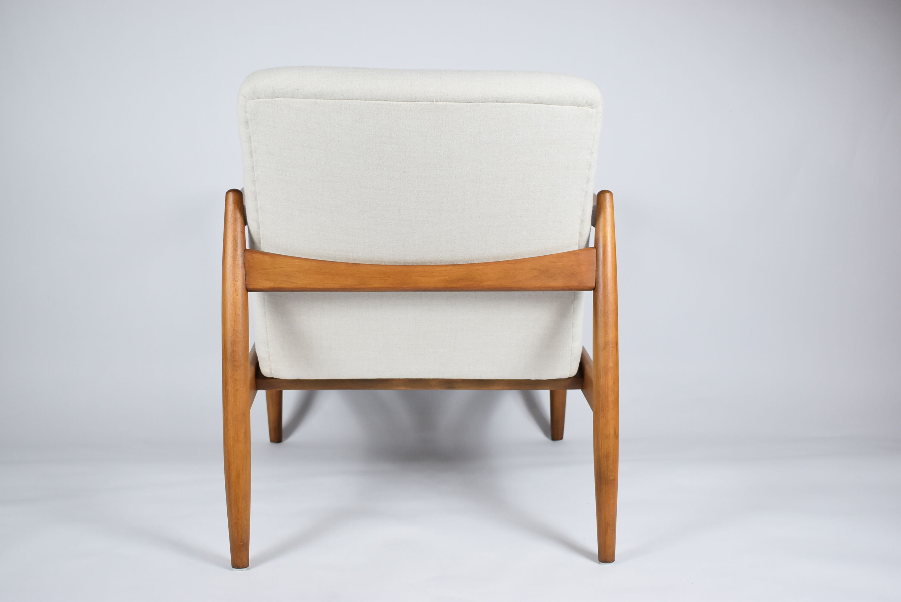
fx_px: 1090
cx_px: 450
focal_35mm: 44
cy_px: 301
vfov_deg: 30.9
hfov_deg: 44.9
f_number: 5
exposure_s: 1/125
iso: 800
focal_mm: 29
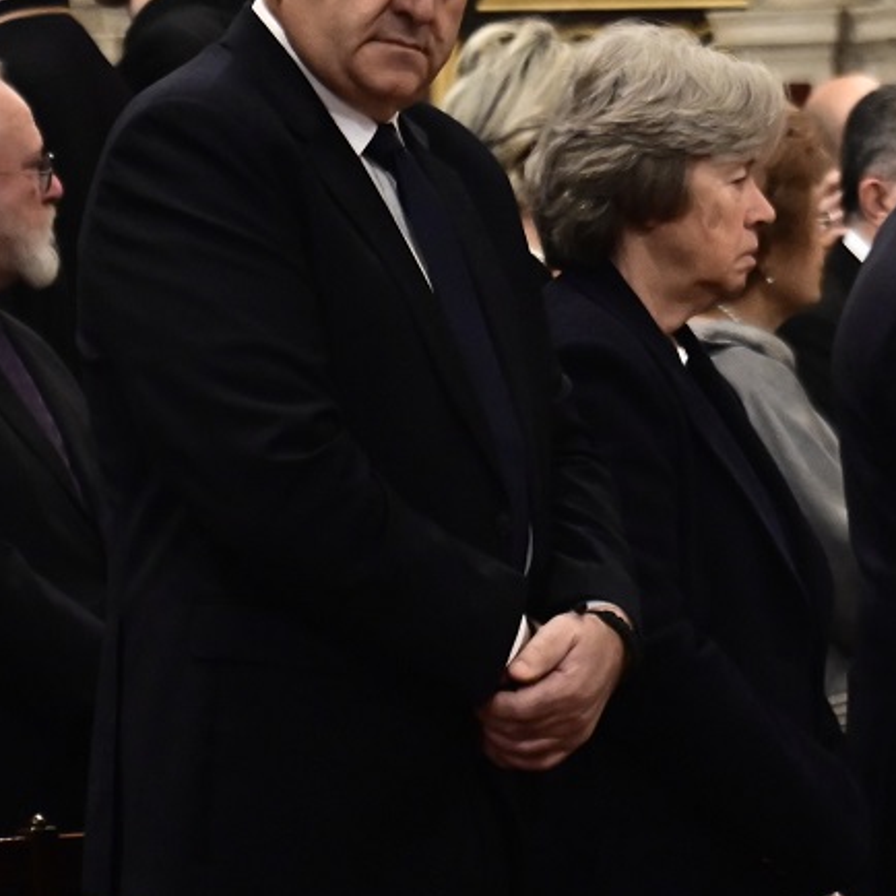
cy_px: 301
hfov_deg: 8.3
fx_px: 6150
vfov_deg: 8.3
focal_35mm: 210
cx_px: 839
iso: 2500
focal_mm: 70
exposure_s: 1/200
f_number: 4
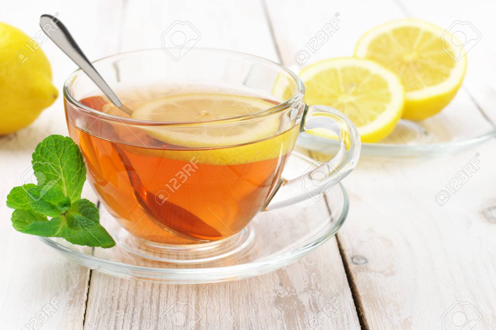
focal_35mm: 75
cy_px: 165
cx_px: 248
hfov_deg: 27.0
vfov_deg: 18.1
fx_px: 1032
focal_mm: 50
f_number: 11
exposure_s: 1/13
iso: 100
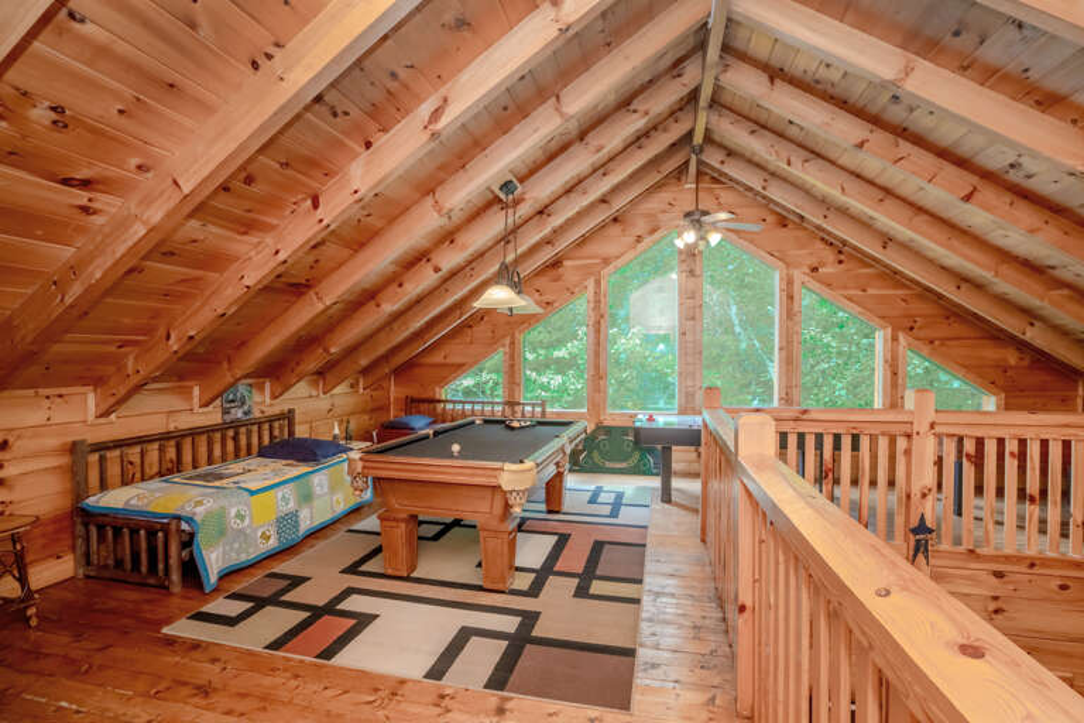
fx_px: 482
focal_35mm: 16
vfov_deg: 73.7
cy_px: 362
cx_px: 542
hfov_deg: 96.7
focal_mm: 16
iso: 2000
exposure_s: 1/100
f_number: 8
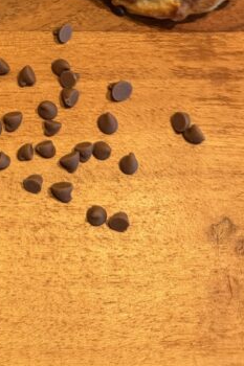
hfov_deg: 17.4
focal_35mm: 73
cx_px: -83
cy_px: -77
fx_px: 743
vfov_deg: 24.9
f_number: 1.78
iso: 320
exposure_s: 1/50
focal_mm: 6.76
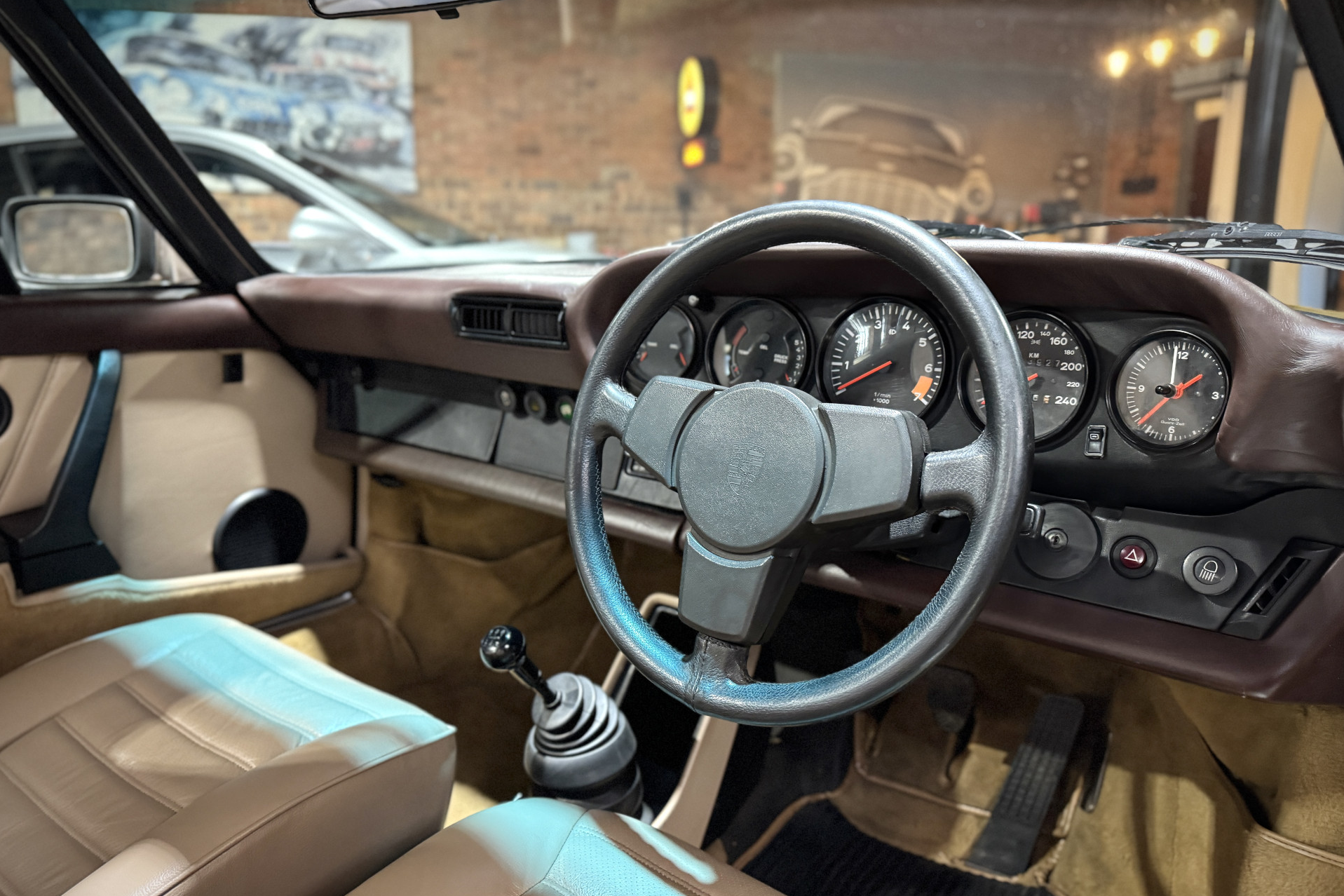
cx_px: 672
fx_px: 933
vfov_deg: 51.3
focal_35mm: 25
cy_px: 461
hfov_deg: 71.5
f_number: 1.78
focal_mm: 6.76
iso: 800
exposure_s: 1/33
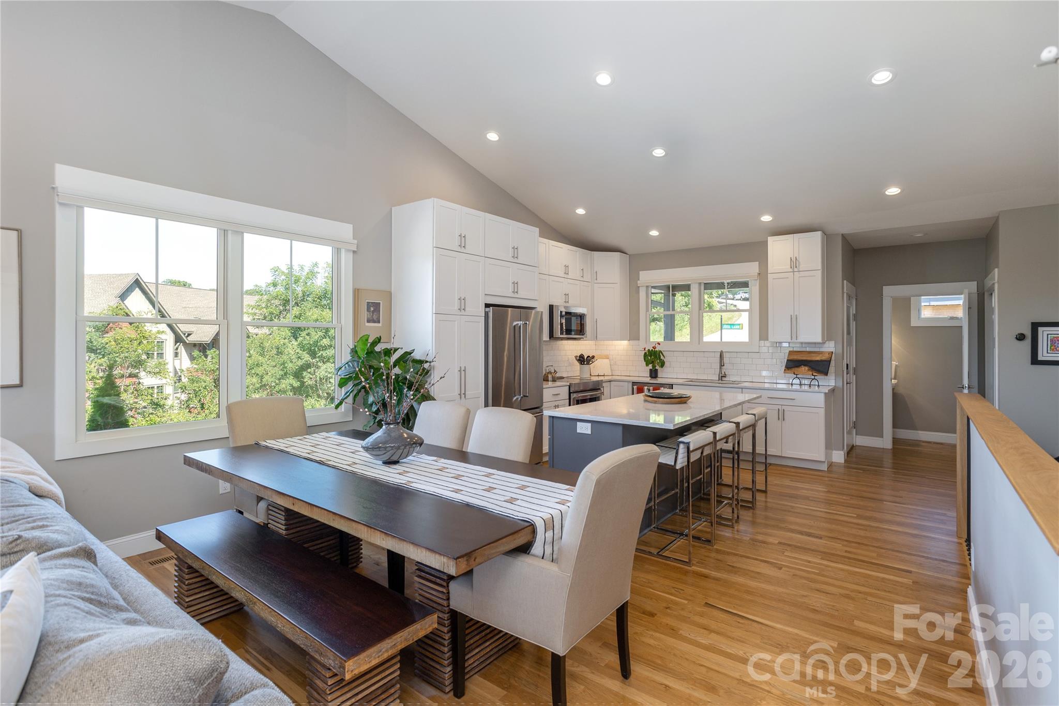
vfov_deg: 70.5
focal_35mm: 17
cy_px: 353
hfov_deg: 93.3
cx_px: 530
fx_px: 500
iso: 320
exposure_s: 1/80
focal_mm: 17
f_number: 7.1
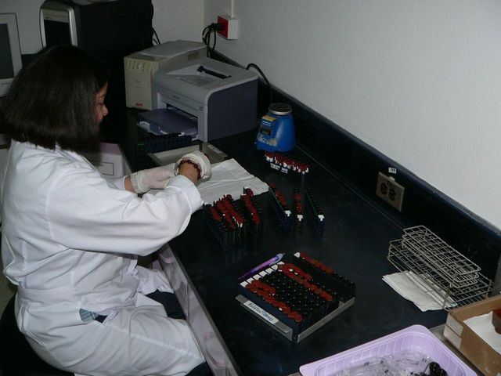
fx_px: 521
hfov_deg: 51.4
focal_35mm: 36
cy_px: 188
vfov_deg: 39.7
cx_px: 250
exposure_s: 1/60
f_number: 2.8
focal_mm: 6
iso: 100
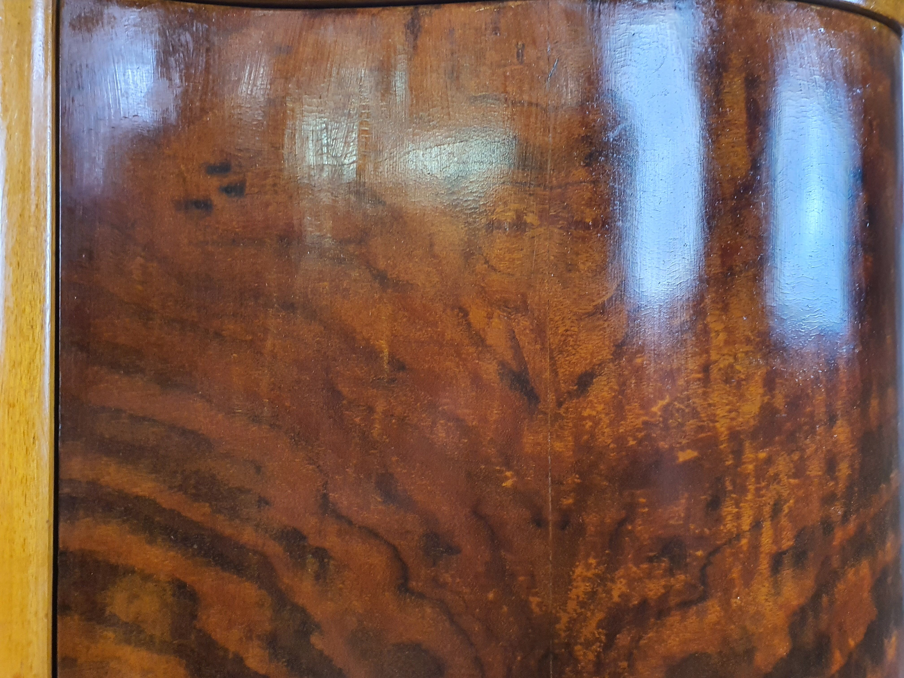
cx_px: 452
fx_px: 679
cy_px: 339
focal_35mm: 26
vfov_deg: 53.1
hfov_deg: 67.3
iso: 500
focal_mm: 4.3
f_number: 2.4
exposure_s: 1/50
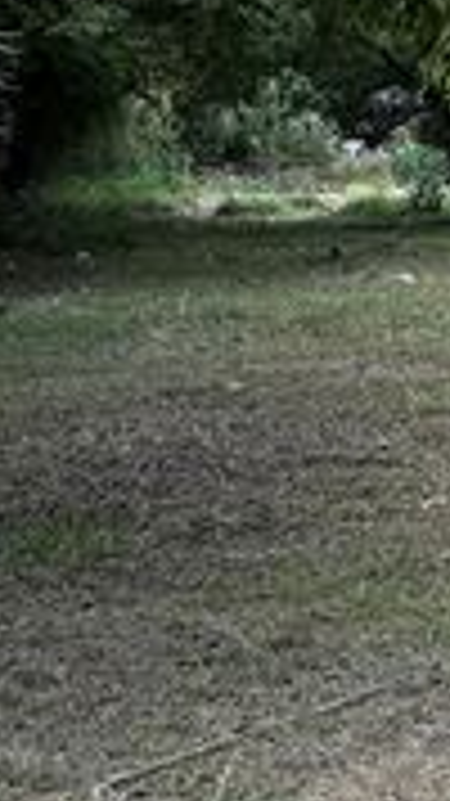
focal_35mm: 98
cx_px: 896
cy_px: 349
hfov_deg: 11.2
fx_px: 2081
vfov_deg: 21.8
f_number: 1.78
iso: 100
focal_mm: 6.76
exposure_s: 1/813
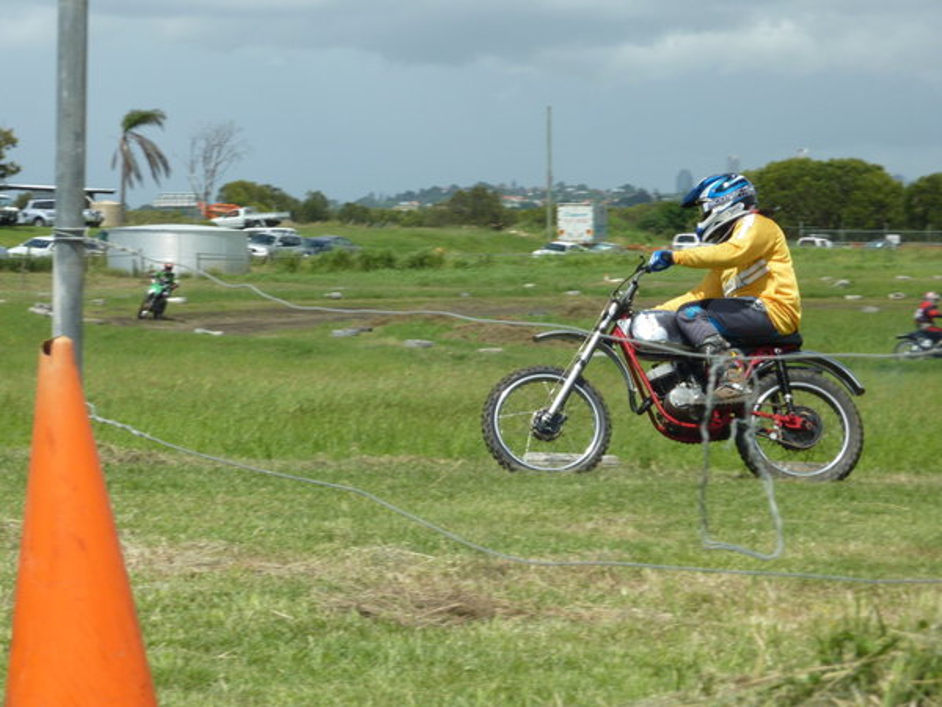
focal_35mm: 137
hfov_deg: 14.4
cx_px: 471
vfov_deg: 10.8
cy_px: 354
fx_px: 3728
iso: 80
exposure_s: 1/500
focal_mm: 22.5
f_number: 5.6
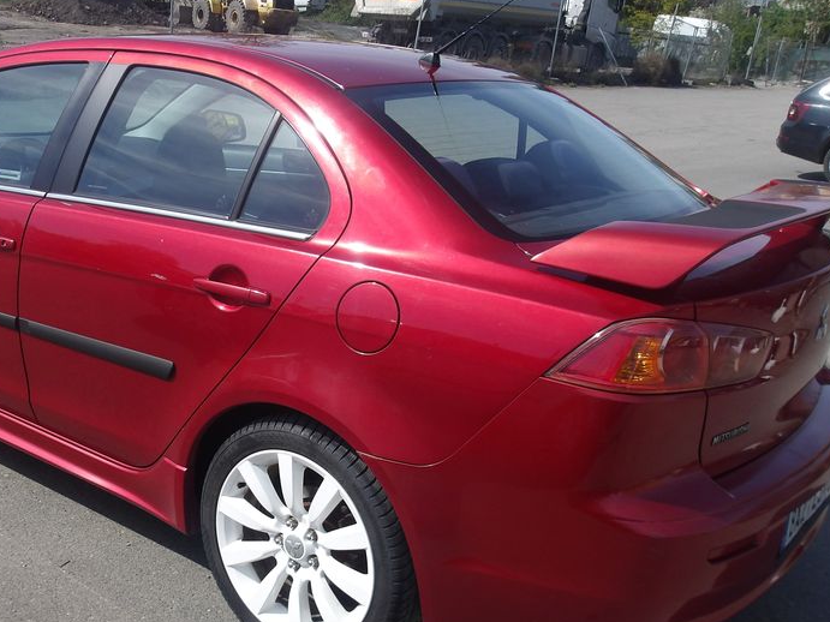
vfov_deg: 35.8
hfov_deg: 46.2
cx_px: 289
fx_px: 959
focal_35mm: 40
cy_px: 367
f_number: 10.4
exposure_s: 1/129
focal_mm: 4.9
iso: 100
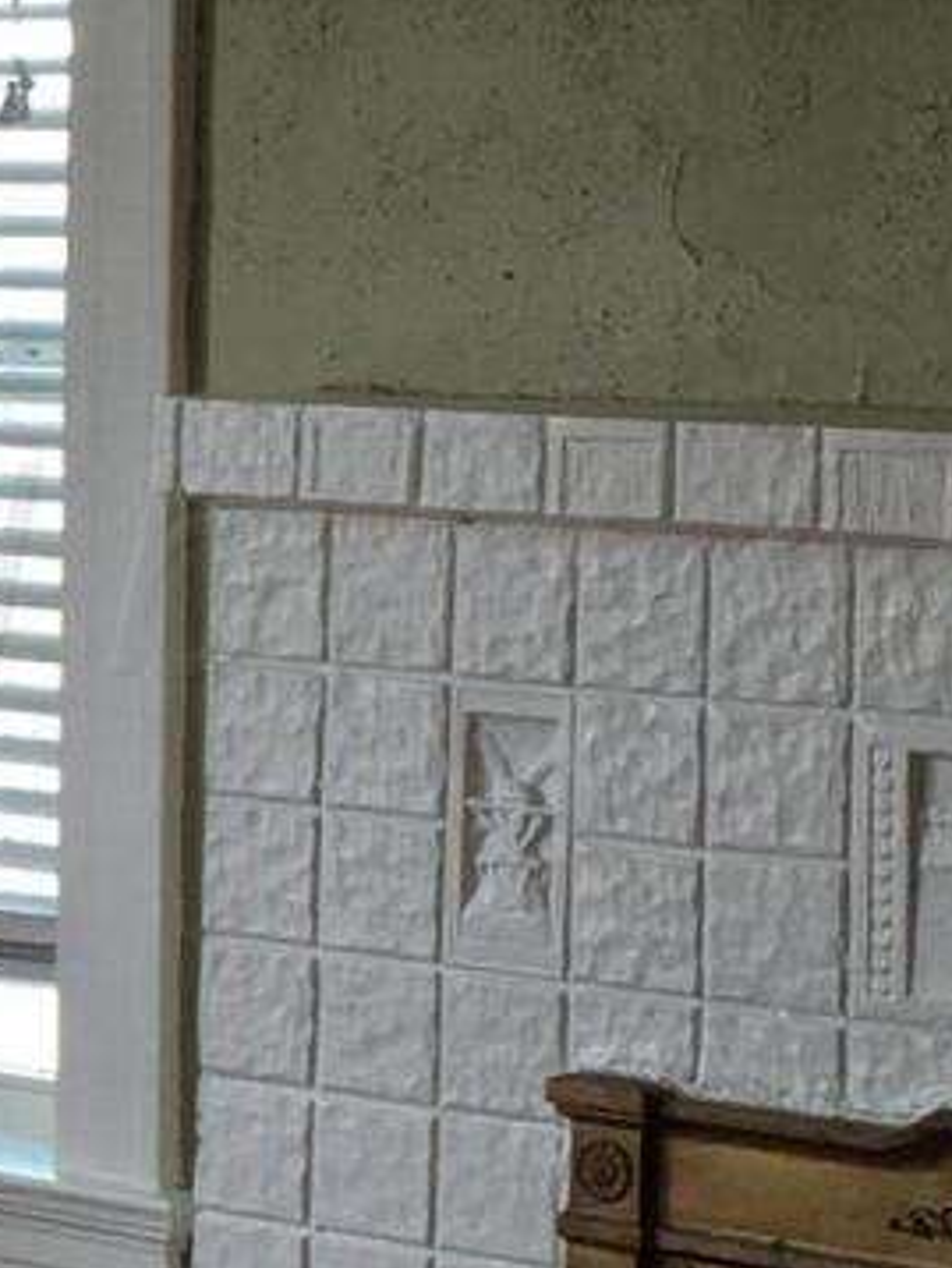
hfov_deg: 8.6
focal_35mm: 162
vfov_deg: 12.2
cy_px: 591
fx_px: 5933
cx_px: -994
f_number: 2.2
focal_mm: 4.15
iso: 50
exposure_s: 1/120
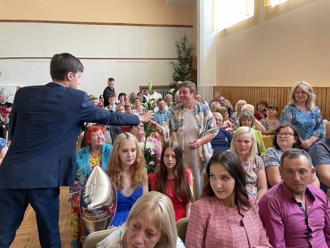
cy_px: 124
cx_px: 165
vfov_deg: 53.1
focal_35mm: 26
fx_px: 248
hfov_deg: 67.3
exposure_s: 1/33
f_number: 1.6
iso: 400
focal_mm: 4.2
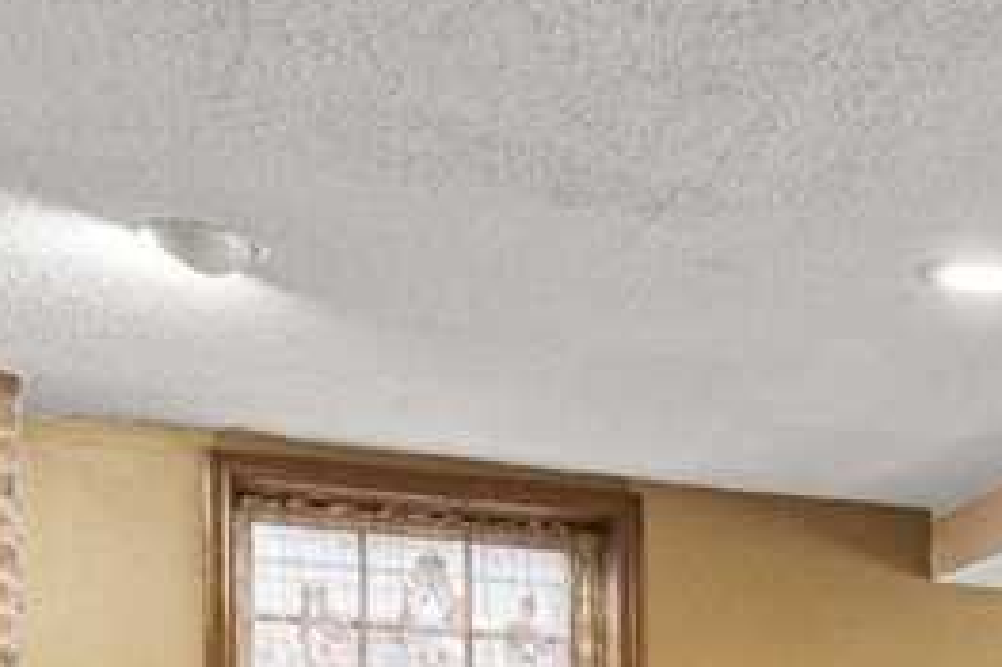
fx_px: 2030
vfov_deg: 17.2
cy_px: 928
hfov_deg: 23.1
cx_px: 1444
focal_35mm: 73
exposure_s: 1/8
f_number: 10
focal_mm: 15
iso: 640
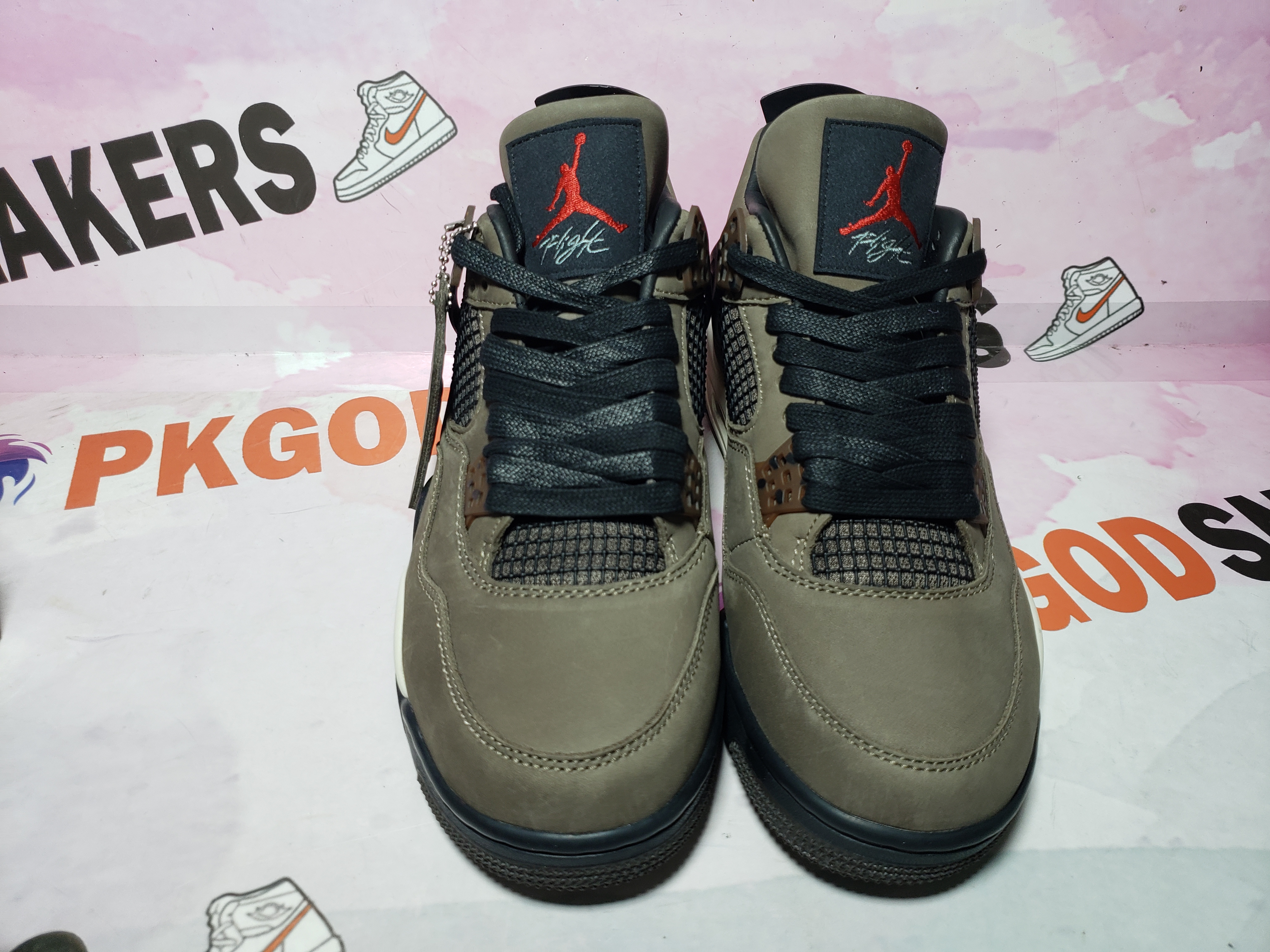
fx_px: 954
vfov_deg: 53.1
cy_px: 476
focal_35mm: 26
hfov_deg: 67.3
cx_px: 635
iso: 50
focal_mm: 4.3
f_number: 1.5
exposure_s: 1/330
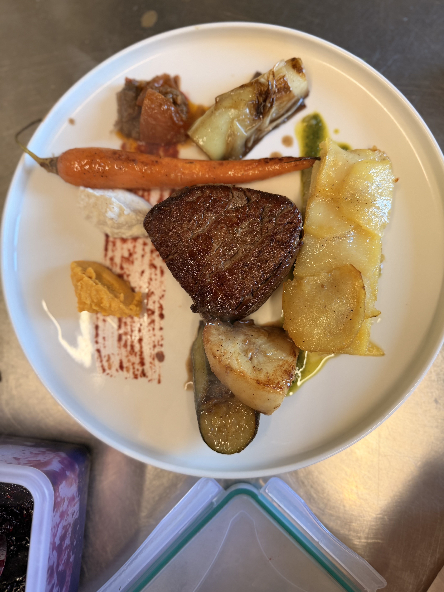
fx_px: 410
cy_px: 296
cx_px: 222
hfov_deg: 56.8
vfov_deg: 71.6
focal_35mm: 24
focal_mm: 6.76
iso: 160
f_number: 1.78
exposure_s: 1/121
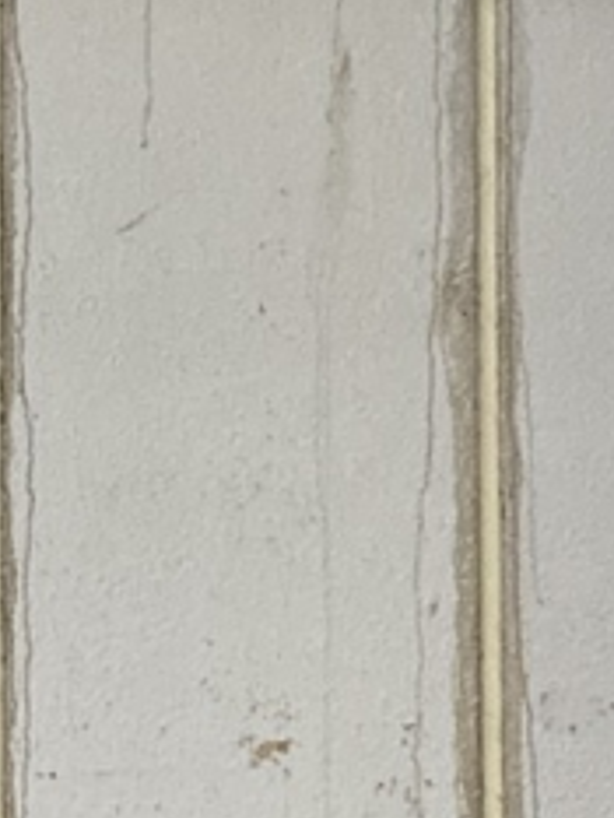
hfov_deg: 13.9
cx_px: -495
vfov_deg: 18.3
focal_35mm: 95
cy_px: 1241
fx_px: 2245
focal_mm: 4.25
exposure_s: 1/33
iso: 500
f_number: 1.8
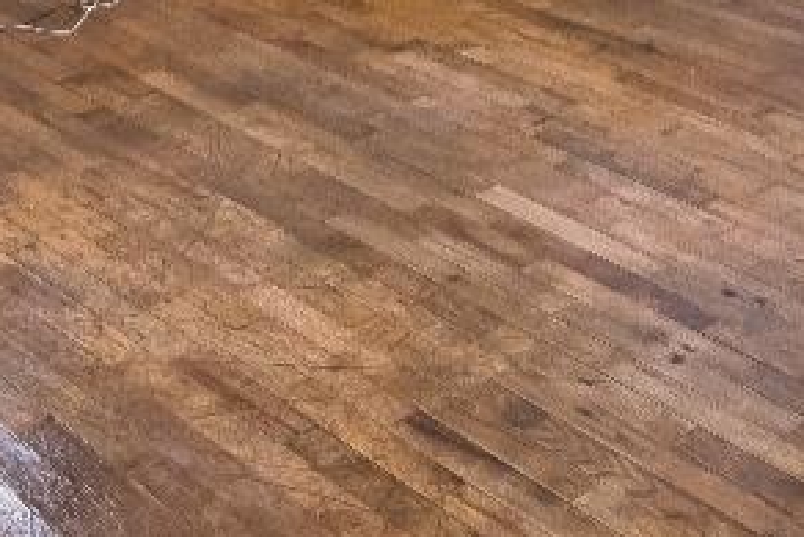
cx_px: 341
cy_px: -629
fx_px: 1720
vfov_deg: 14.0
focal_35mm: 77
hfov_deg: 26.3
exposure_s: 1/30
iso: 320
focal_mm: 10
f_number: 8
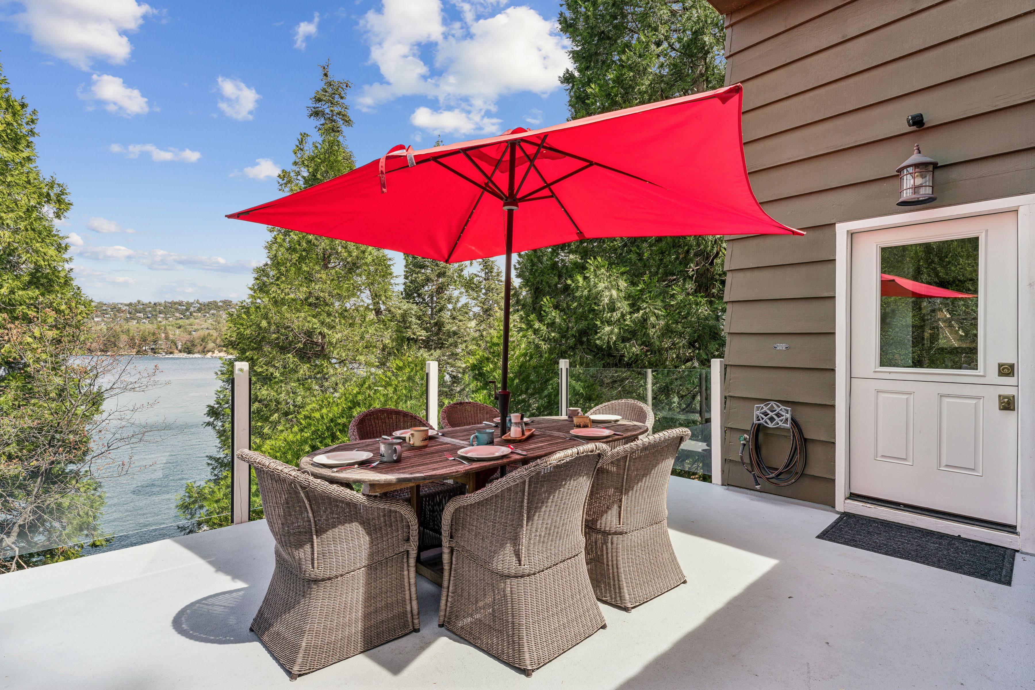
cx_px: 518
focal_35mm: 17
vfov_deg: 71.7
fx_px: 477
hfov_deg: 94.6
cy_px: 345
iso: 100
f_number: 13
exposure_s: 1/30
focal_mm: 16.6
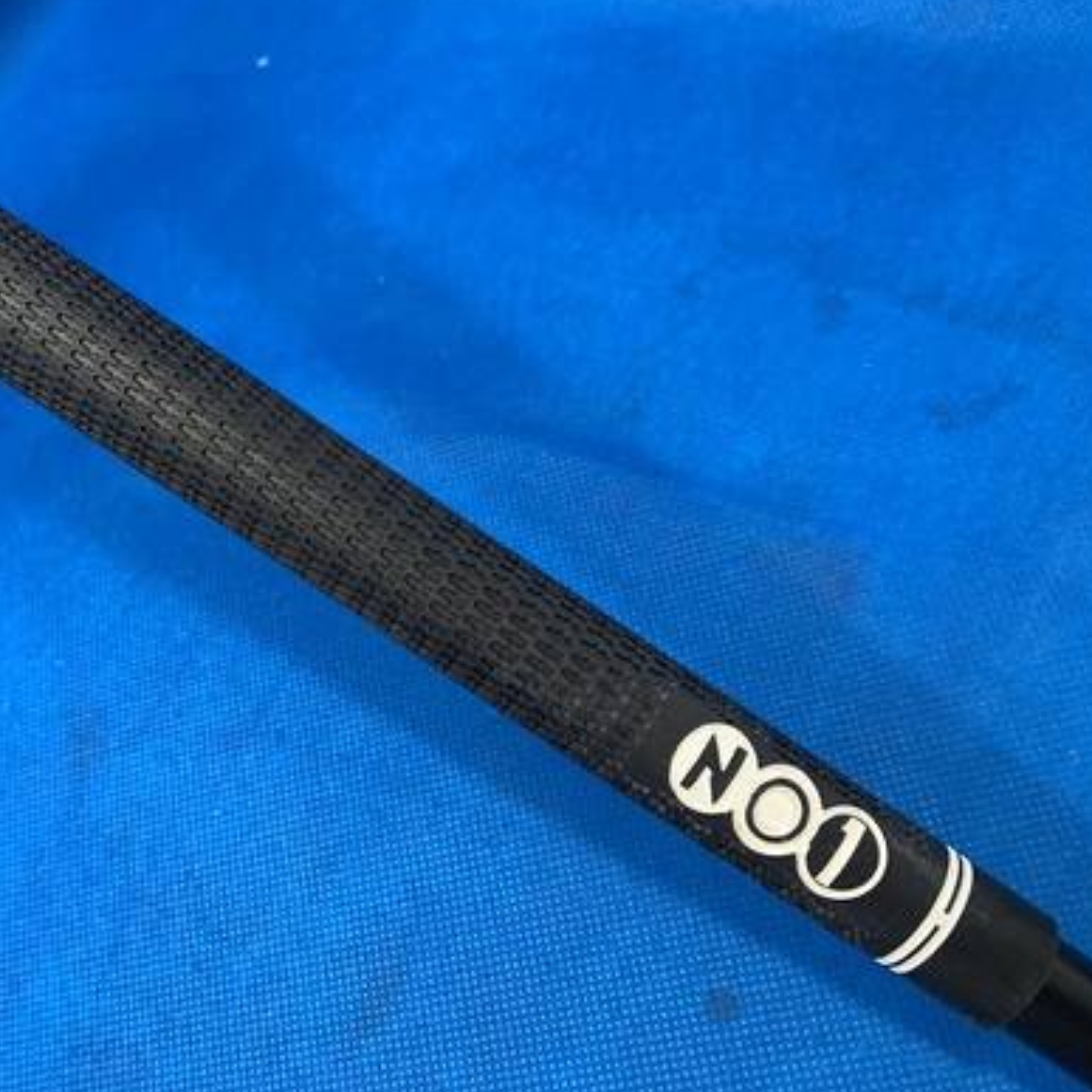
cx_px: 226
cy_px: 435
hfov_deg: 42.0
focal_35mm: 38
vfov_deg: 43.6
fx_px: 1356
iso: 100
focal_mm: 4.25
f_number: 1.8
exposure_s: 1/60
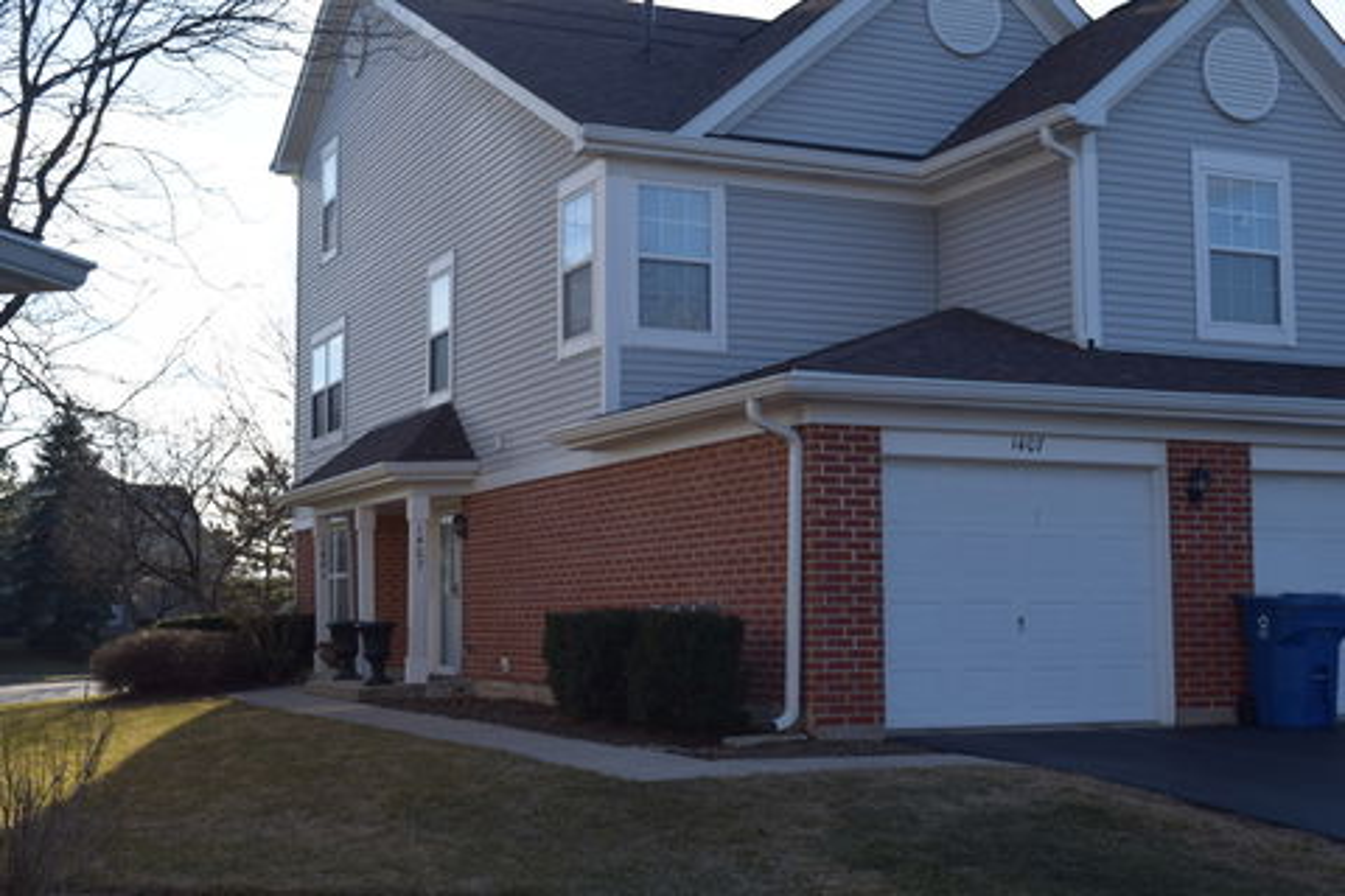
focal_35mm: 51
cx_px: 672
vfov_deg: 26.5
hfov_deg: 38.9
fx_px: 1905
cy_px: 448
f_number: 9
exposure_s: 1/200
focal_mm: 34
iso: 100
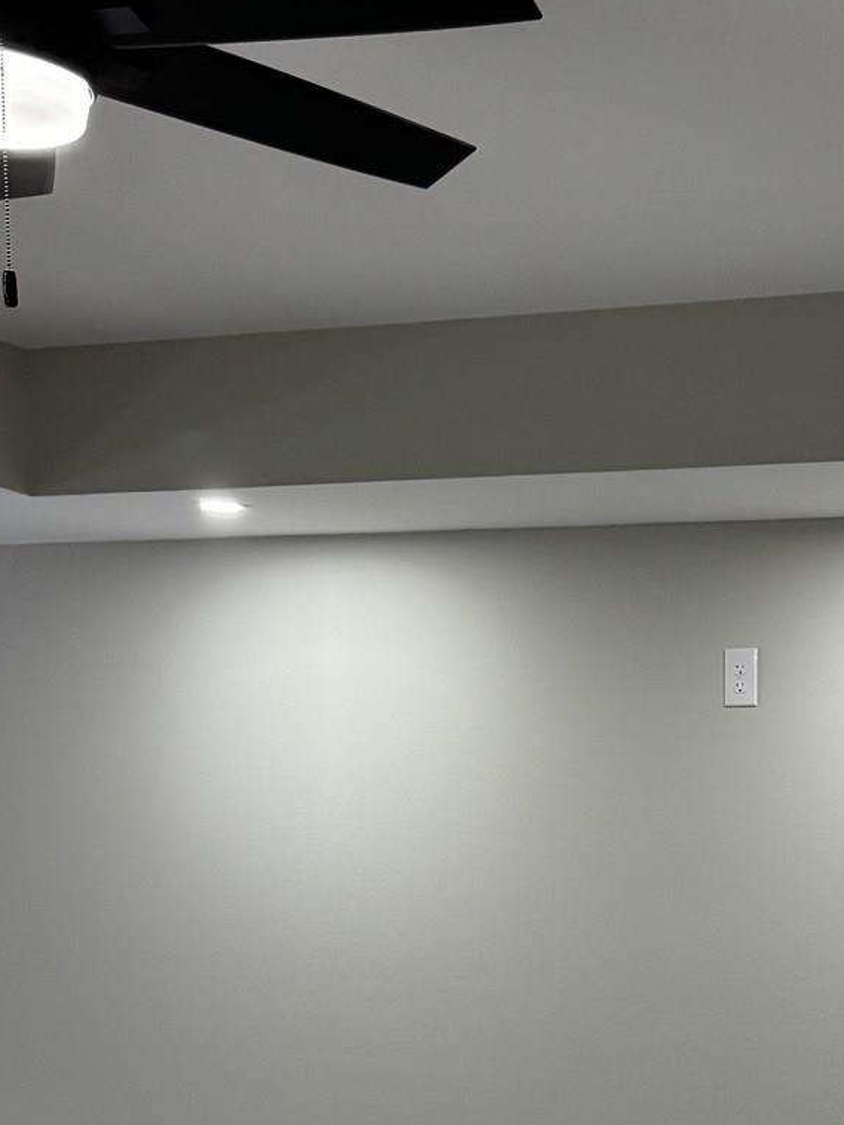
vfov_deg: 23.7
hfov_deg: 19.7
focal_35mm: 73
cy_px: 1436
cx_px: 817
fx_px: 2372
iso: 200
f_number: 1.78
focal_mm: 6.86
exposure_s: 1/120
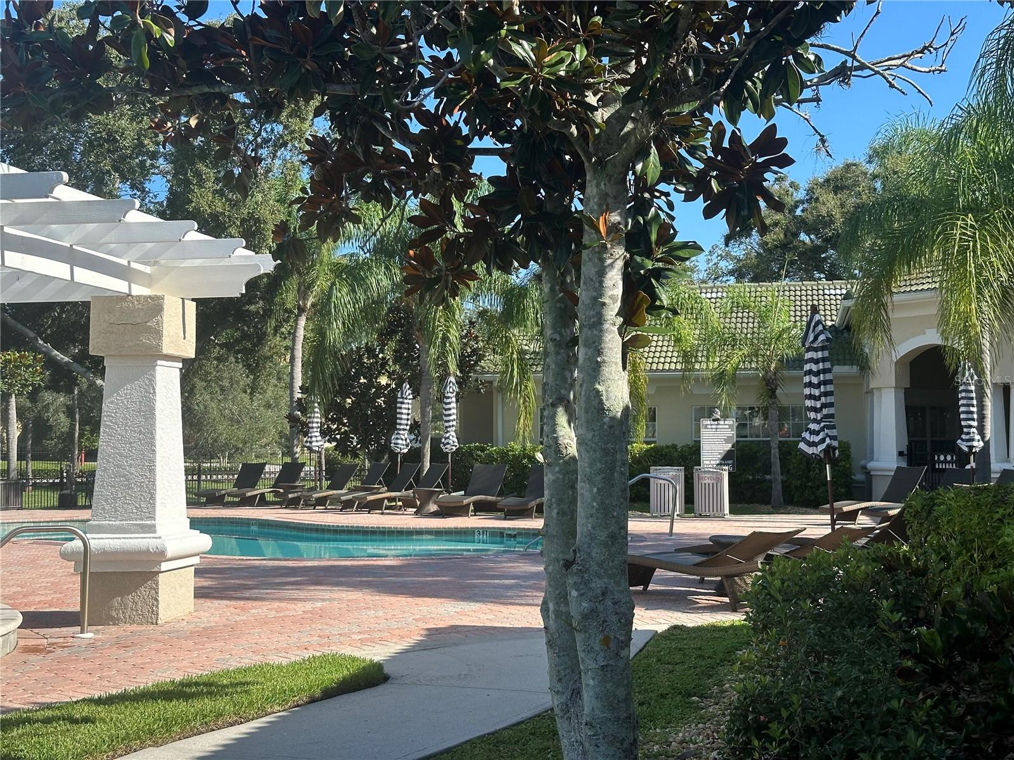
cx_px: 507
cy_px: 380
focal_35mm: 48
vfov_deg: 30.3
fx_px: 1406
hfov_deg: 39.7
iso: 64
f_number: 1.78
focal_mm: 6.86
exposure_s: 1/1953
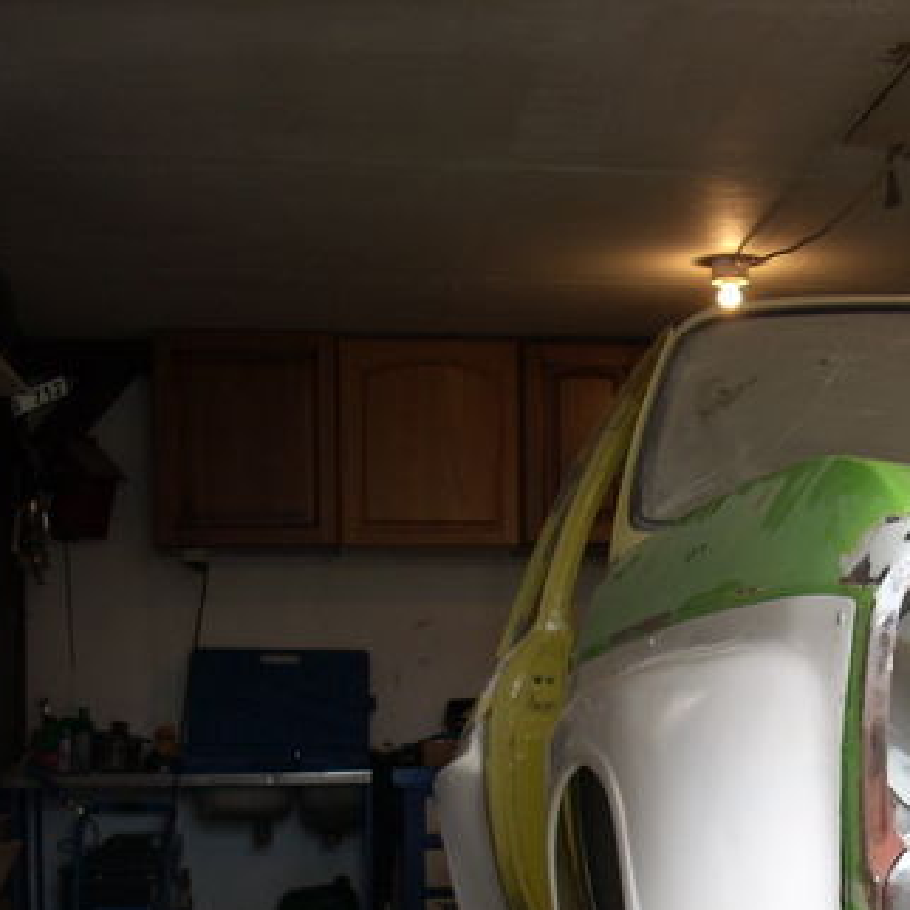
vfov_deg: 26.2
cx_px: 735
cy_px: 675
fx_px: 1933
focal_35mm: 65
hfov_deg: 26.0
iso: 64
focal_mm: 6.2
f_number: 2.8
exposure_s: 1/34.1
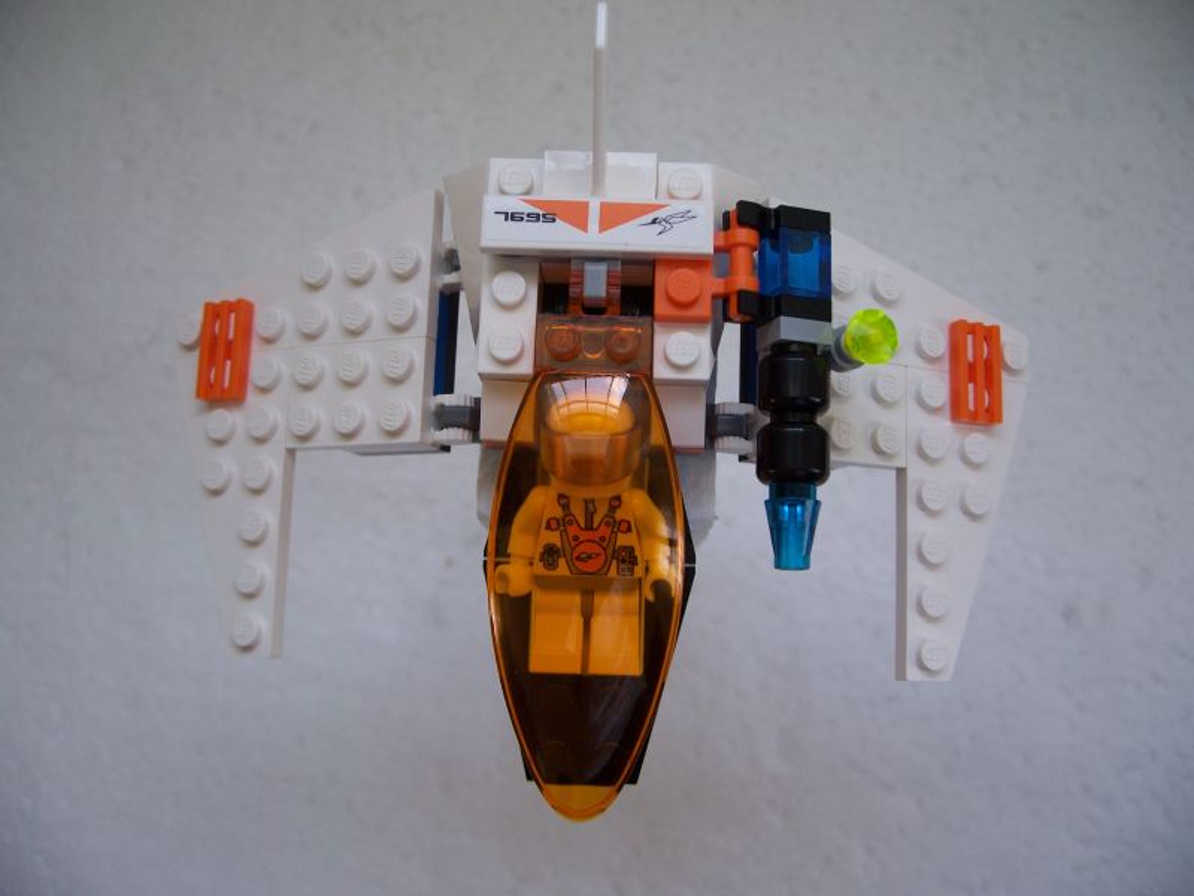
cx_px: 597
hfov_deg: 50.1
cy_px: 448
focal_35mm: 37
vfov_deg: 38.7
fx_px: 1276
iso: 125
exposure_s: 1/30
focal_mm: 7.8
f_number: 2.8
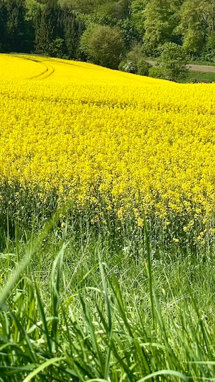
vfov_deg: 35.2
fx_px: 598
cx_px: 117
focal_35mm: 59
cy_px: 138
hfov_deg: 20.4
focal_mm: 6.86
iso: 80
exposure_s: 1/4545
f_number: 1.78
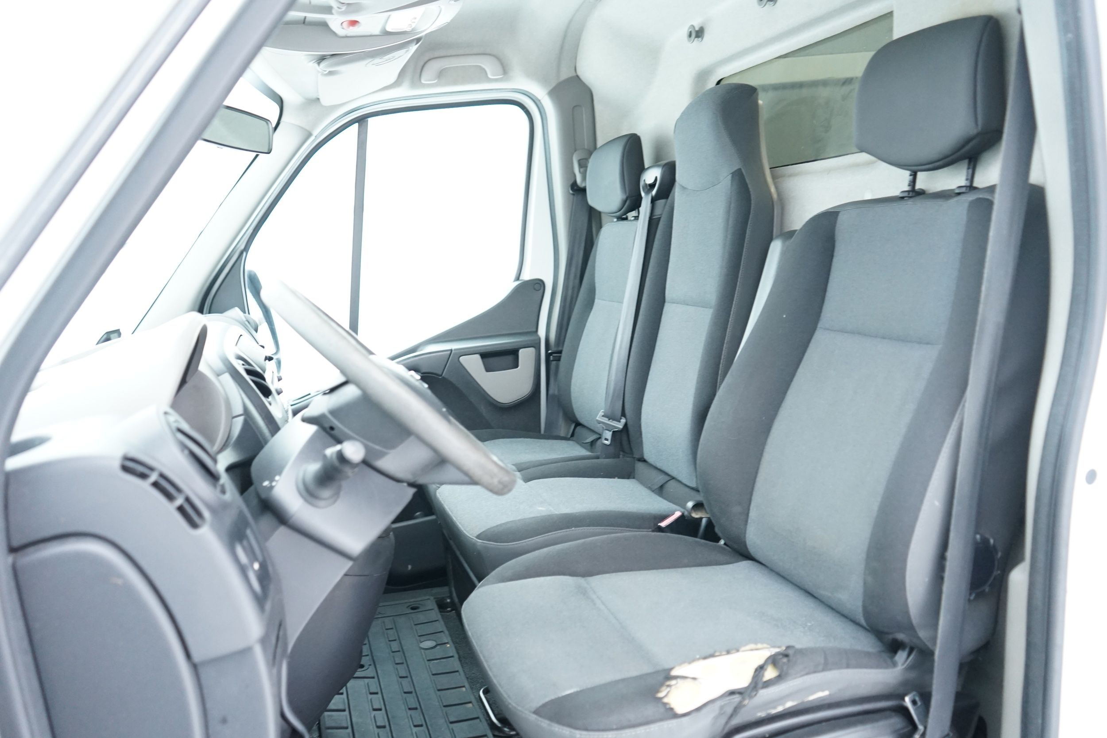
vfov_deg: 46.4
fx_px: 861
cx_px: 554
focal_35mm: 28
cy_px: 369
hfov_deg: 65.5
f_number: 3.5
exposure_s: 1/125
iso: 2000
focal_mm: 28
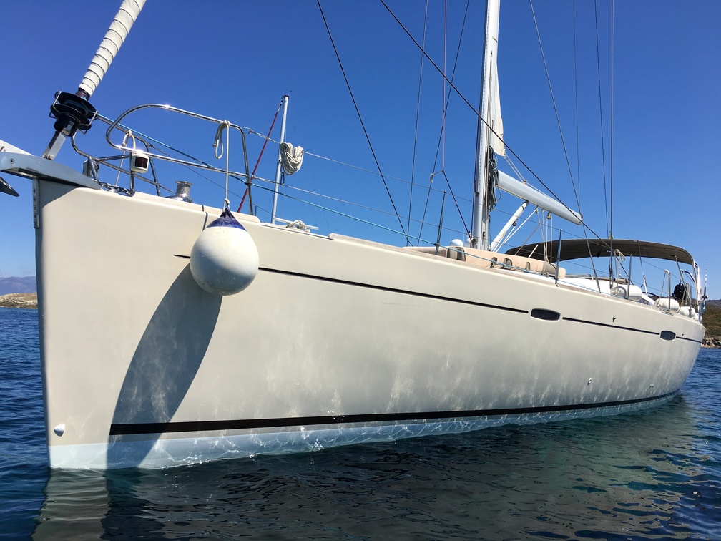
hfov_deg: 61.7
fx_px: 604
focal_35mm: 29
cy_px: 270
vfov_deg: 48.2
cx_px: 360
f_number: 2.2
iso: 25
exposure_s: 1/2079
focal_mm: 4.15
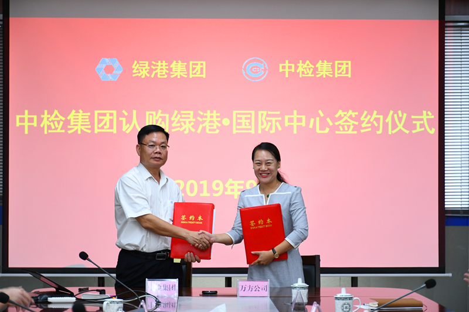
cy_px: 156
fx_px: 1563
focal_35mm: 120
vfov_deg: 11.4
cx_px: 234
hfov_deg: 17.1
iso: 1000
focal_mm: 80
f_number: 5.3
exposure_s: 1/60
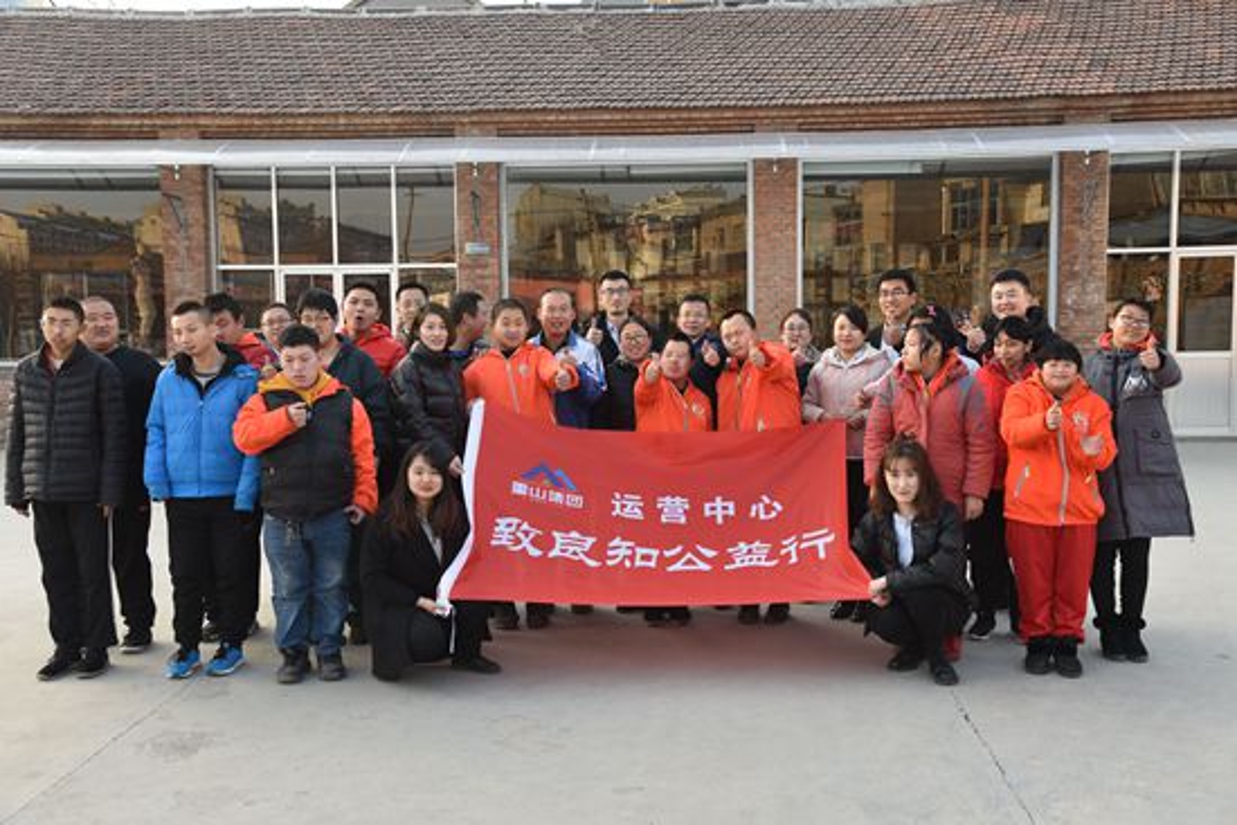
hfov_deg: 50.7
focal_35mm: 38
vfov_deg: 35.1
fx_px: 1306
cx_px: 618
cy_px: 412
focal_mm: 38
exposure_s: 1/160
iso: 400
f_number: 6.3
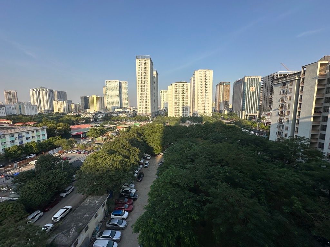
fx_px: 133
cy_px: 124
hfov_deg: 102.1
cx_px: 165
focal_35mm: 14
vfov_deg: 85.7
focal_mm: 2.22
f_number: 2.2
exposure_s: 1/1473
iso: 50
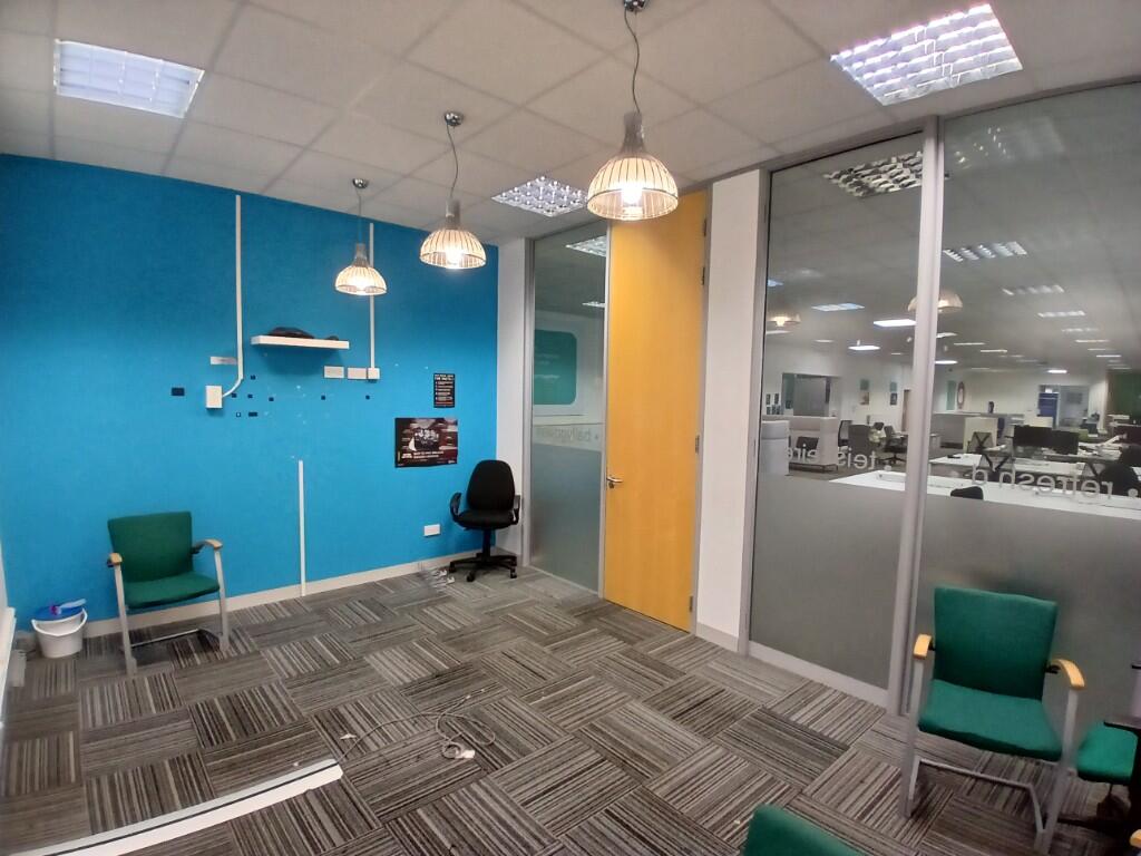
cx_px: 570
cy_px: 428
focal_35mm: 17
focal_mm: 1.4
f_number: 2.2
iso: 160
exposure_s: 1/33.3
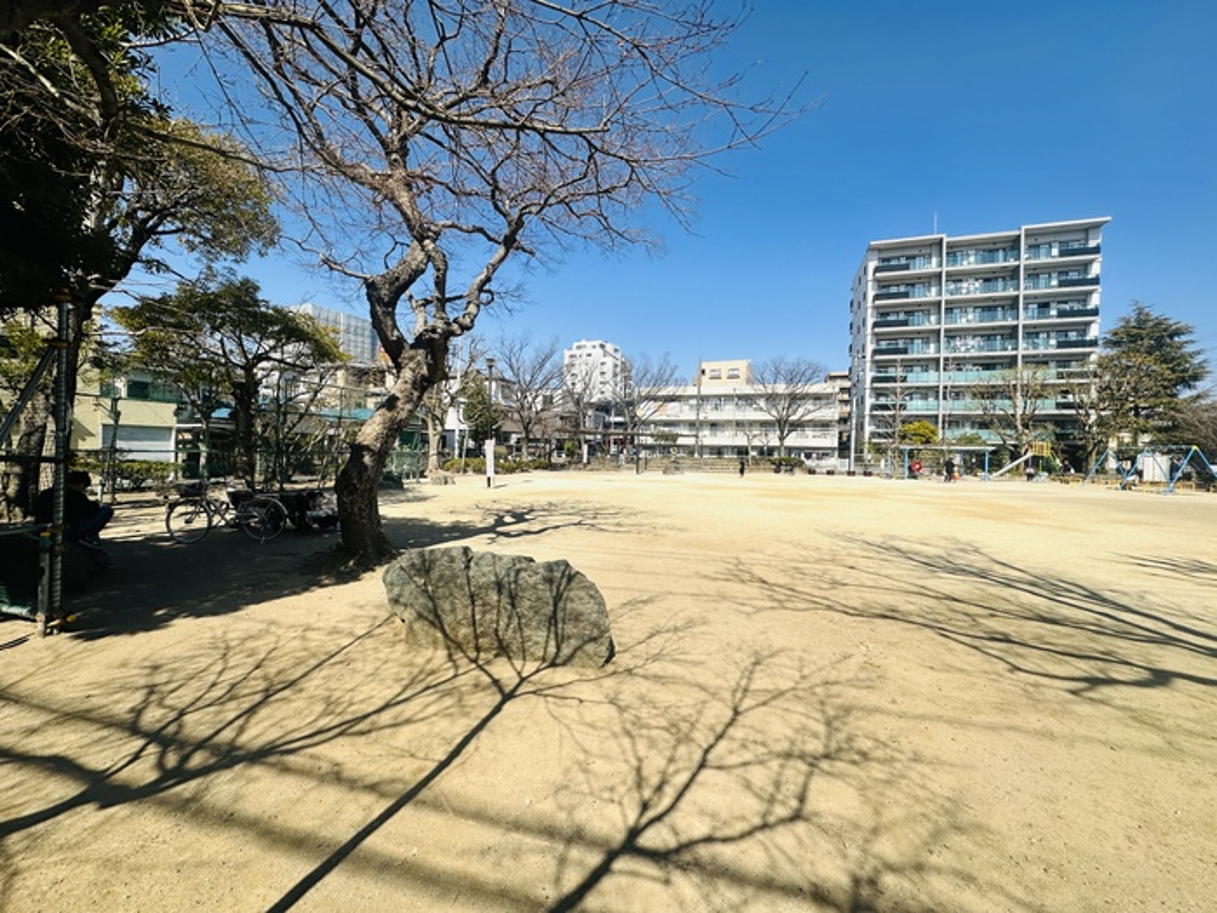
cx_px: 608
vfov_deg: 85.7
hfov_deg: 102.1
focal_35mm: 14
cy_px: 456
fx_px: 492
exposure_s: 1/2618
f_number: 2.2
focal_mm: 2.22
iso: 50
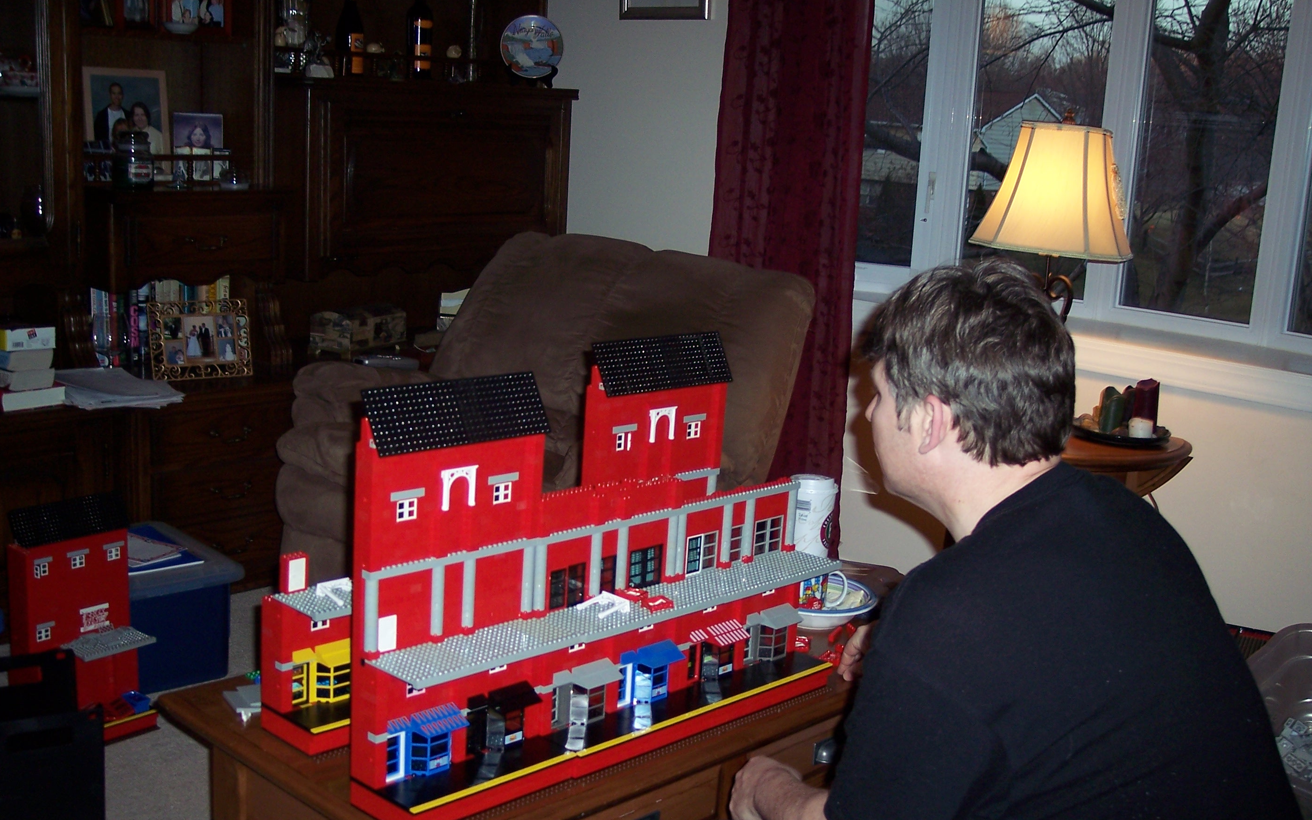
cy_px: 472
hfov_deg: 47.2
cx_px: 653
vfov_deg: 30.5
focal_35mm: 42
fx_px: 1502
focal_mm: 8
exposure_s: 1/60
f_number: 2.8
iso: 100
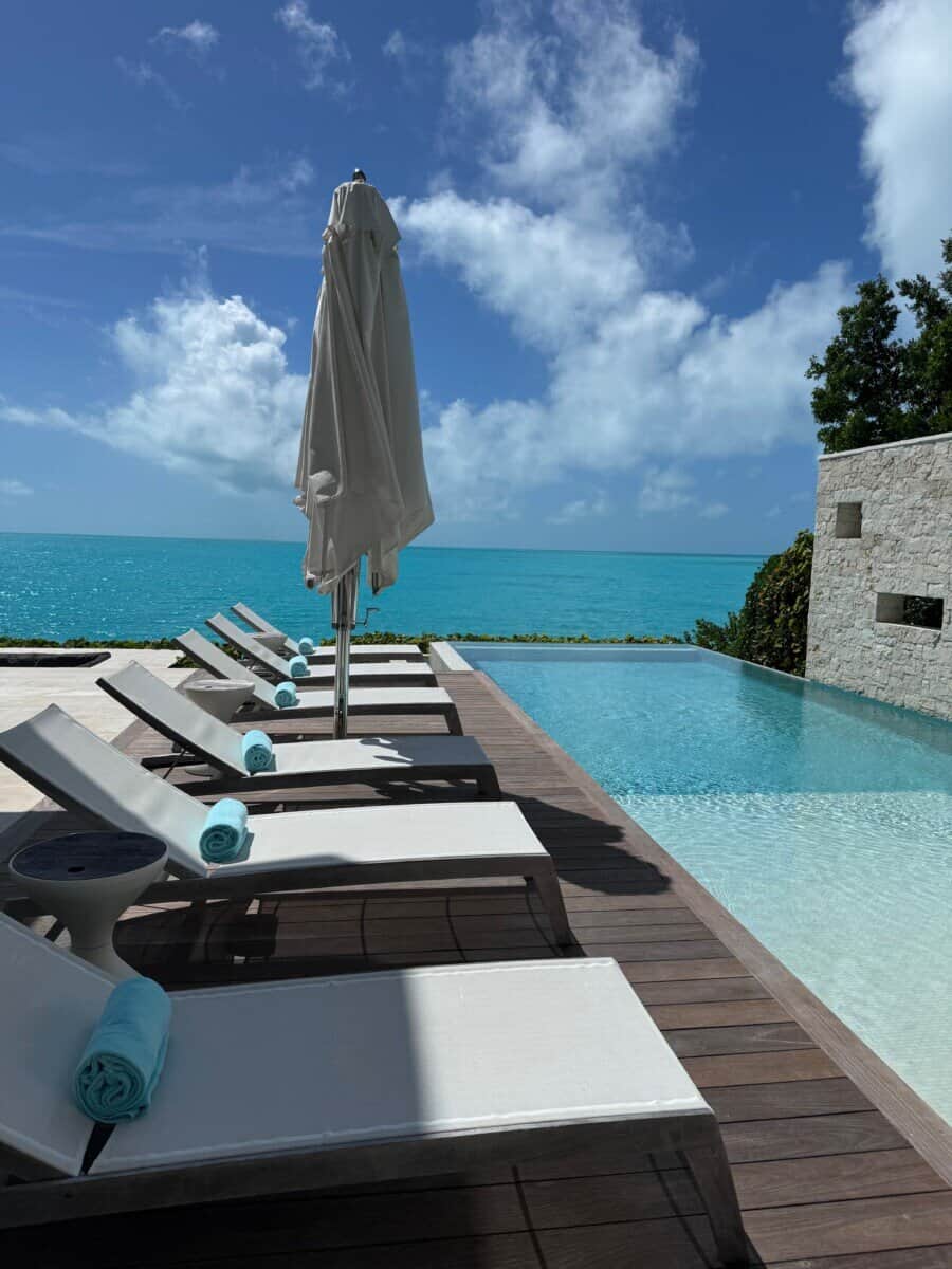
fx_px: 880
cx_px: 476
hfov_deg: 56.8
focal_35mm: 24
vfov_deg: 71.6
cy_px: 634
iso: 100
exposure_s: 1/20000
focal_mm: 6.76
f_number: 1.78
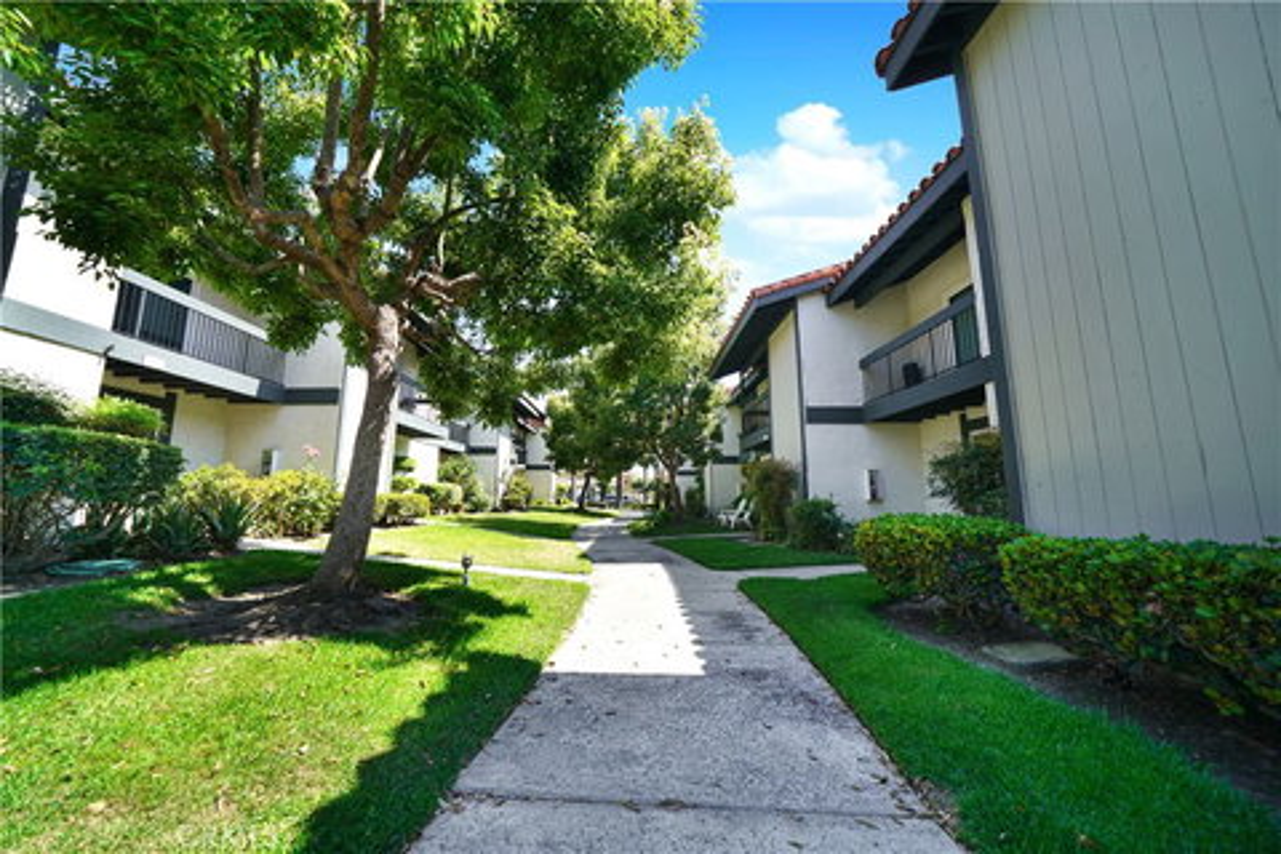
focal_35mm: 12
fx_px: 427
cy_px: 427
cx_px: 640
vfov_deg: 90.0
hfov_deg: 112.6
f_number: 6.3
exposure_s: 1/100
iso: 100
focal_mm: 12
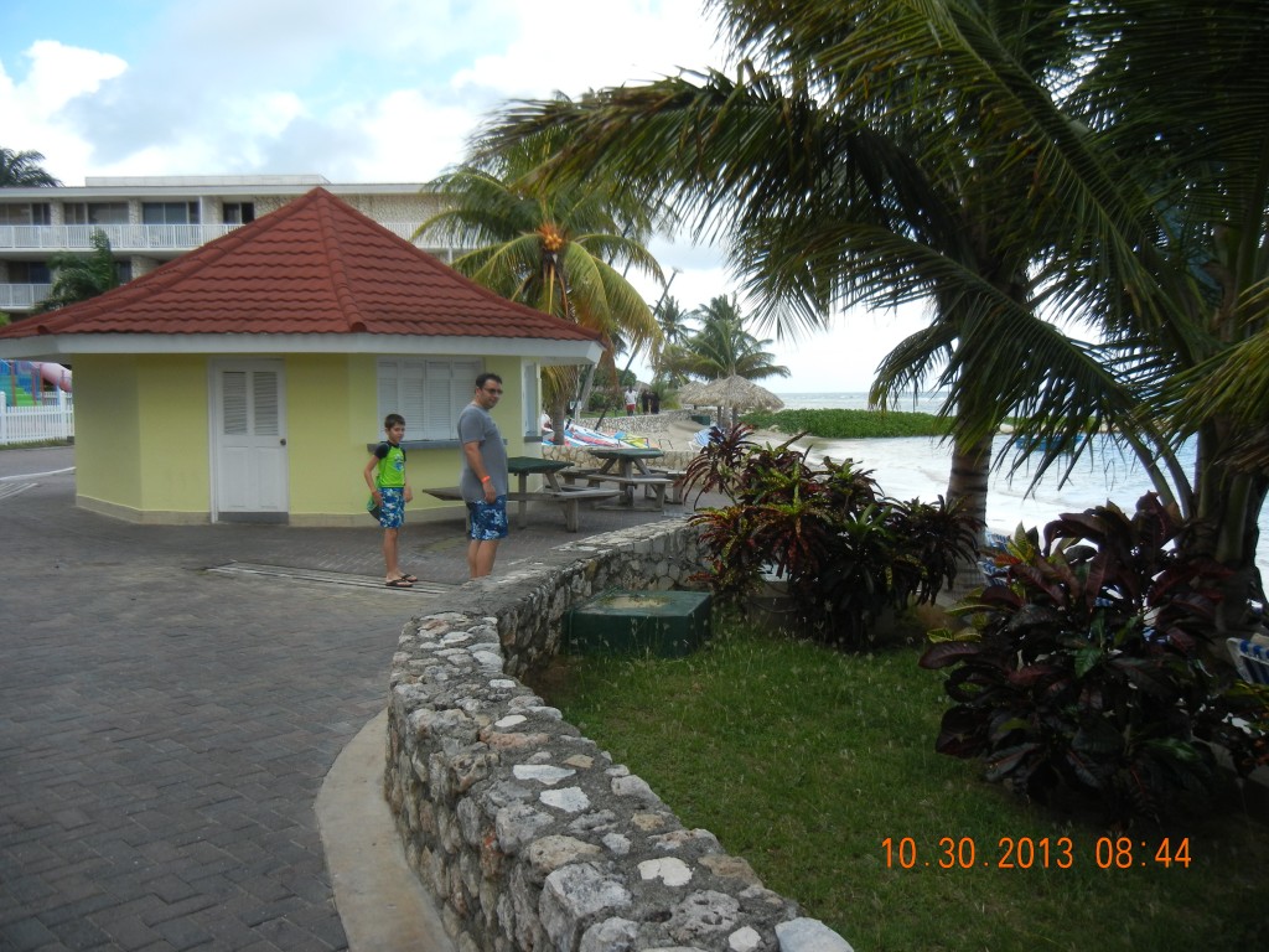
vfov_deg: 46.8
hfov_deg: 60.0
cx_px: 634
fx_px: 1100
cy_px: 476
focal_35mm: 30
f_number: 3.5
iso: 160
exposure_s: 1/468
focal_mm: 5.4
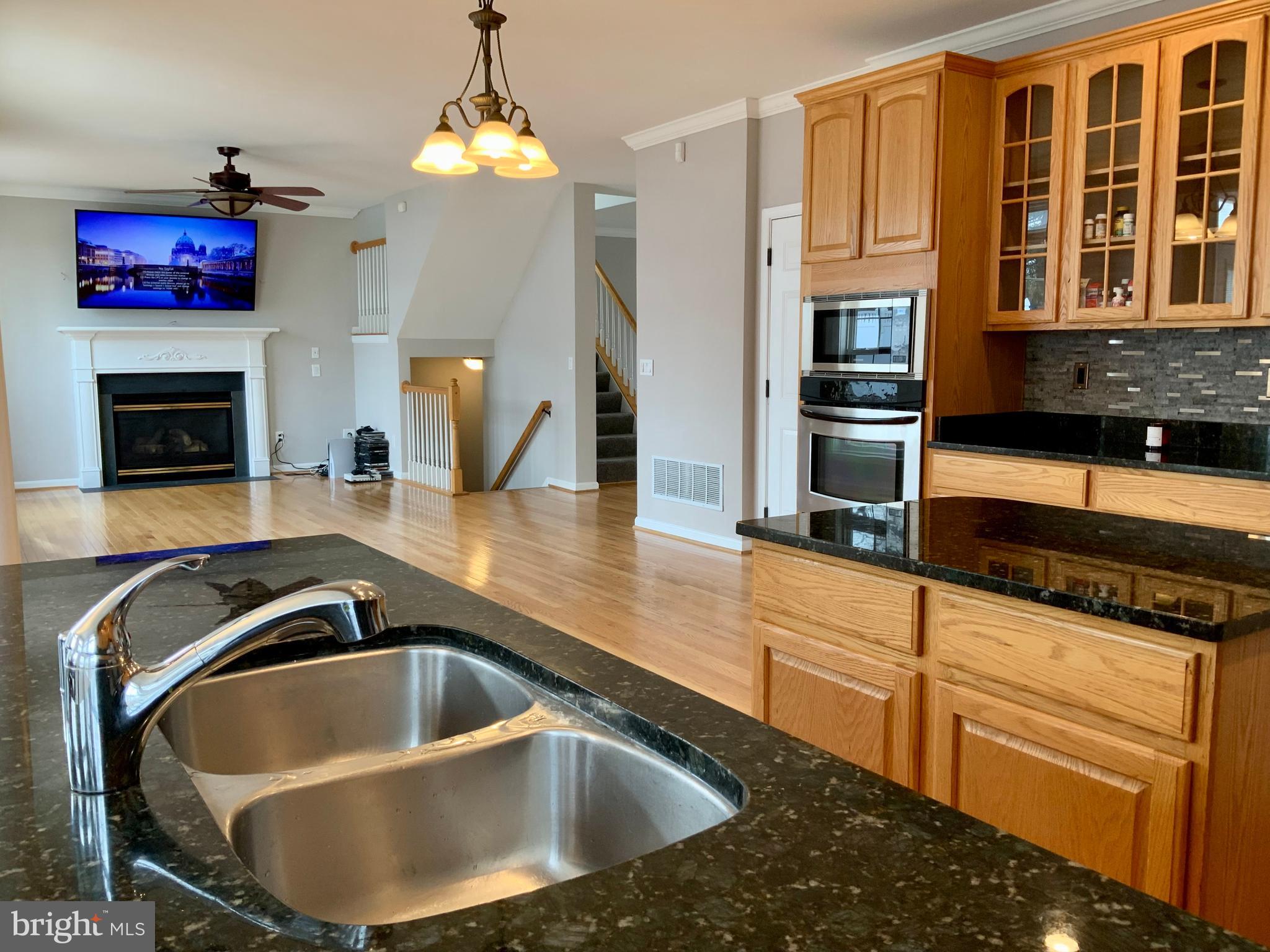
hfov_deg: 61.7
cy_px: 476
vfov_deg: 48.2
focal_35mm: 29
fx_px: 1064
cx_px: 635
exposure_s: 1/60
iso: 40
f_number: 1.8
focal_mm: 3
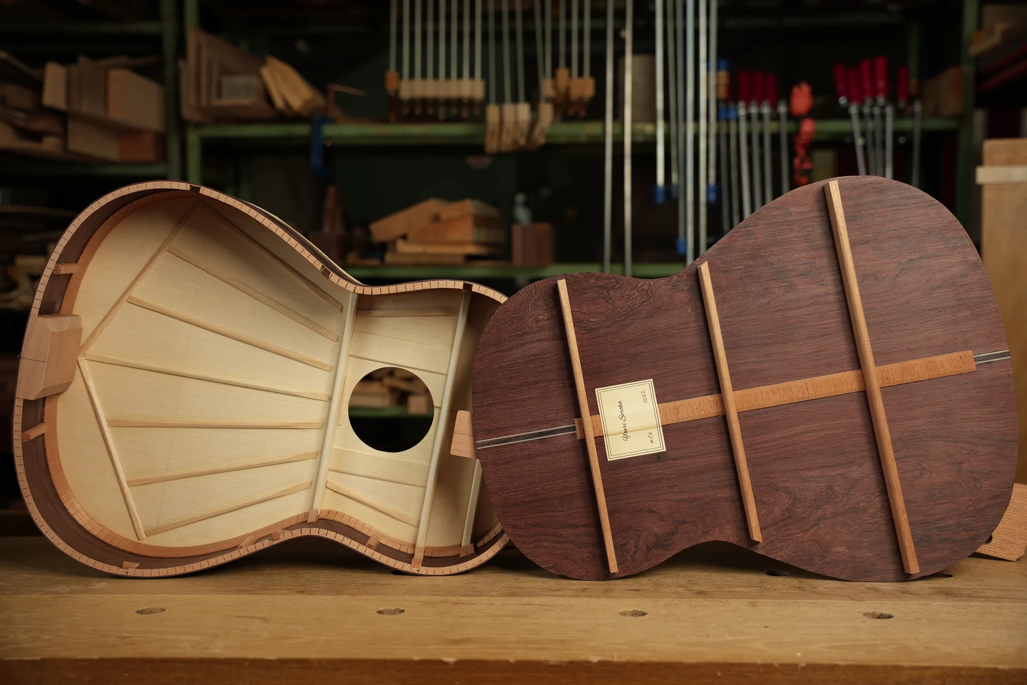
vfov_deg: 31.1
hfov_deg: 45.2
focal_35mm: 43
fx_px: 1232
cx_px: 514
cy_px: 342
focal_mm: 43.2
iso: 100
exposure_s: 1/25
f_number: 4
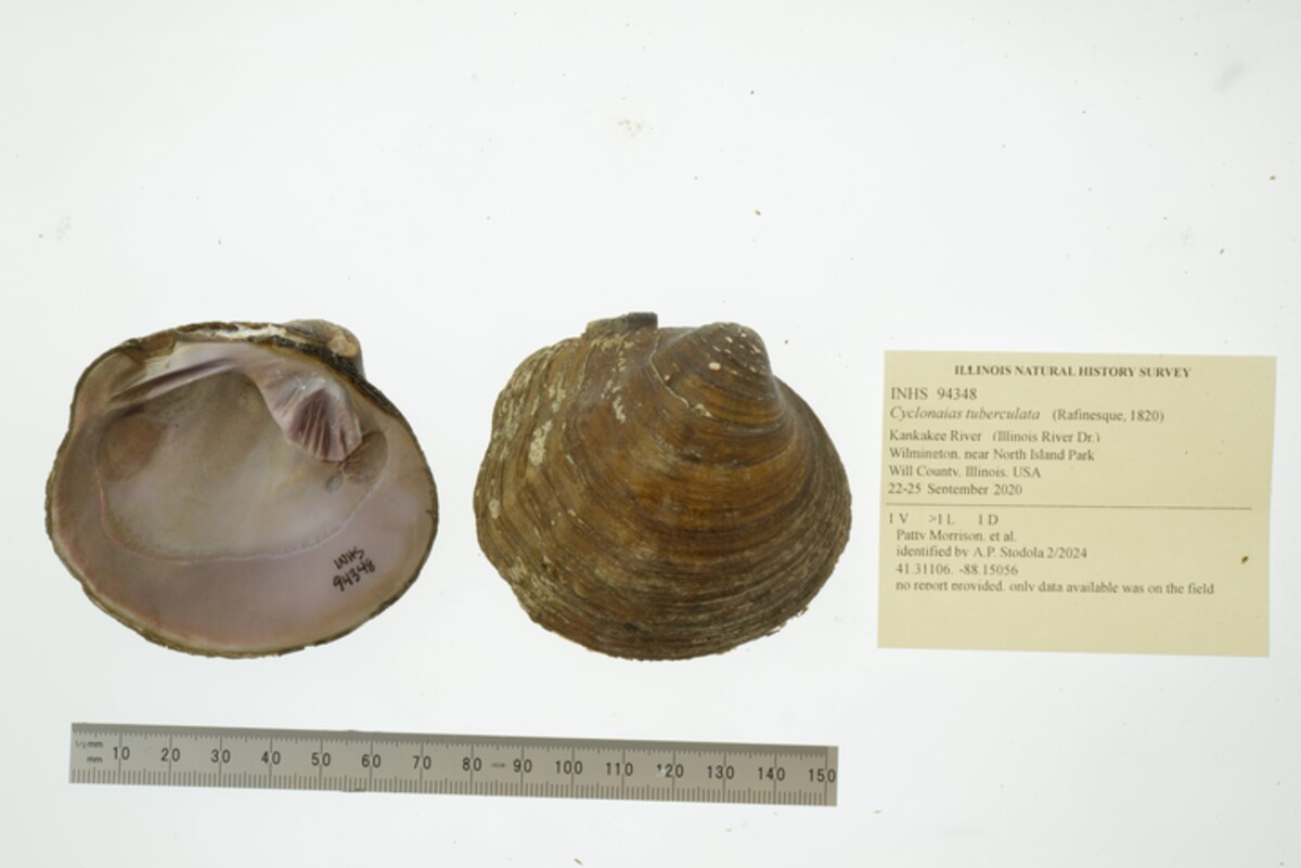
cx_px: 650
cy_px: 434
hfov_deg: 33.4
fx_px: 2169
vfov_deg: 22.6
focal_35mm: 60
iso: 100
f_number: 32
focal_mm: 60
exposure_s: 1/6
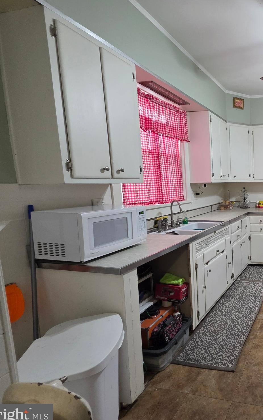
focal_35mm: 19
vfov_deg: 88.0
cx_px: 272
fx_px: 218
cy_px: 210
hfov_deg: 48.9
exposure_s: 1/60
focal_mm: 2.2
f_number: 1.9
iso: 320
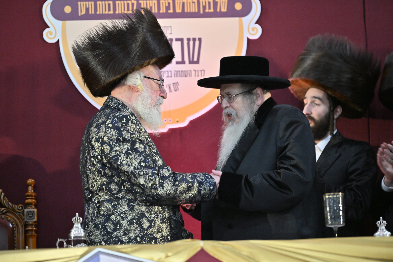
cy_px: 131
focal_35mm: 200
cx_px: 196
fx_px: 2183
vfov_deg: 6.9
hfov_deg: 10.3
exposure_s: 1/160
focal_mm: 200
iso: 1250
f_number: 2.8
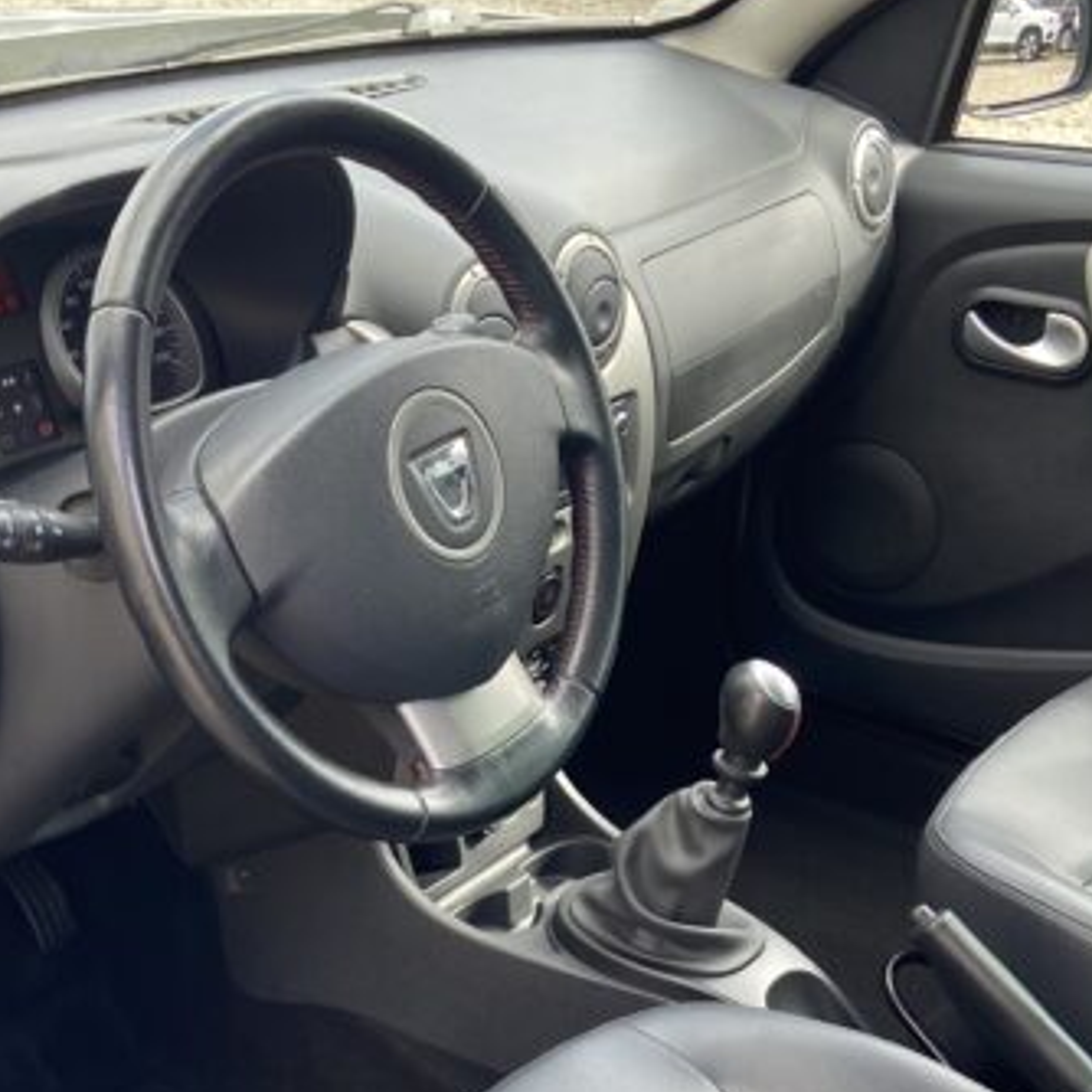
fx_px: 1963
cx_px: 350
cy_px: 837
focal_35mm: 55
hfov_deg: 30.8
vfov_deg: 30.5
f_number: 1.8
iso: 32
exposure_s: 1/122
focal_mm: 4.25
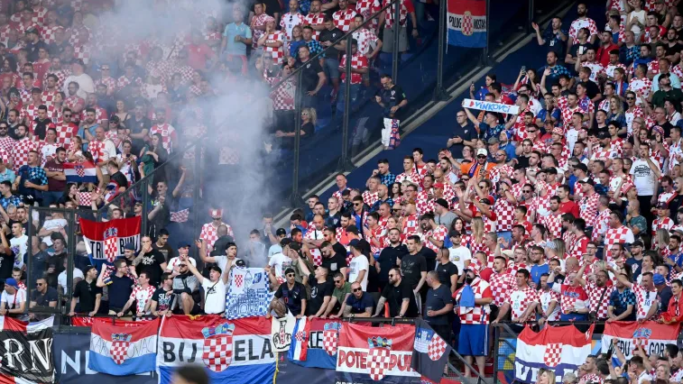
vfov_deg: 2.9
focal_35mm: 421
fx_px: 7625
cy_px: 167
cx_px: 341
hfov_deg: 5.1
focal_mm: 400
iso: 1000
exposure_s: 1/800
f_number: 4
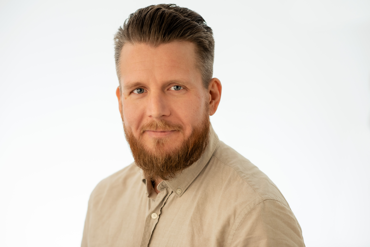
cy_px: 124
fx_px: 874
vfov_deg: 16.1
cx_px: 185
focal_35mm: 85
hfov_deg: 23.9
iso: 800
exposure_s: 1/160
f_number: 3.2
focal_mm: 85
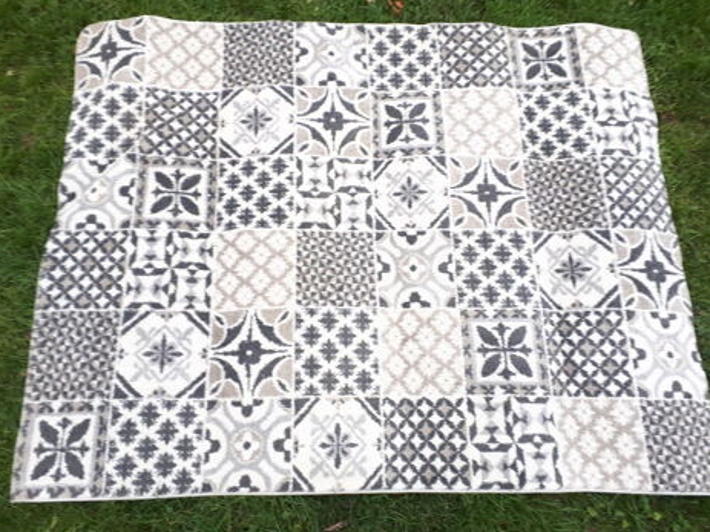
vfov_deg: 49.7
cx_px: 359
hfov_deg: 63.5
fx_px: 574
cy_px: 259
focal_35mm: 28
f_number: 1.9
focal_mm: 3.6
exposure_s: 1/33
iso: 64
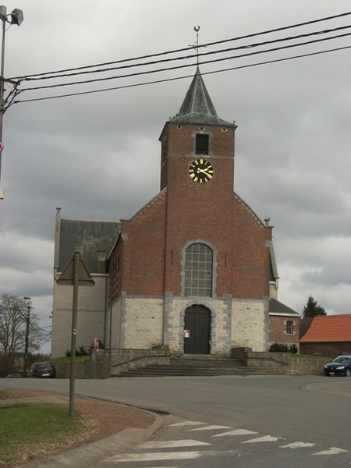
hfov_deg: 23.7
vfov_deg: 31.2
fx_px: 838
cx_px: 176
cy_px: 234
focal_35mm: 62
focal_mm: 11
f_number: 4.1
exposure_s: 1/800
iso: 80
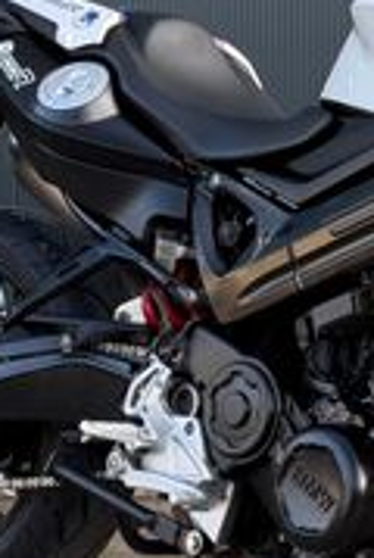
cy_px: 296
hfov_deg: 15.1
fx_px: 1381
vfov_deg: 22.8
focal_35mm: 89
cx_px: 383
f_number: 1.78
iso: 64
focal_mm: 6.76
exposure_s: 1/247
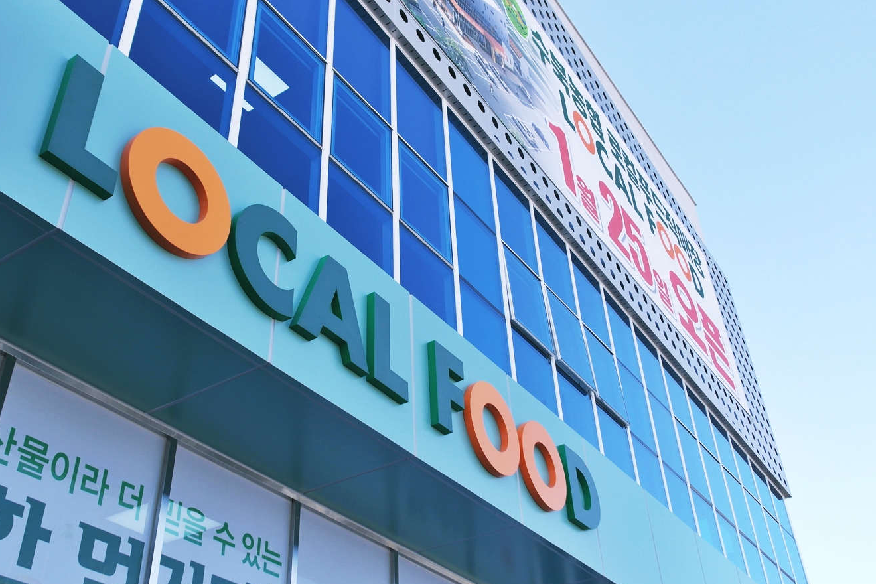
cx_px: 405
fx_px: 973
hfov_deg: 48.4
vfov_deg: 33.3
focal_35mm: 40
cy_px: 242
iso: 100
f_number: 5
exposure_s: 1/160
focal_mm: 22
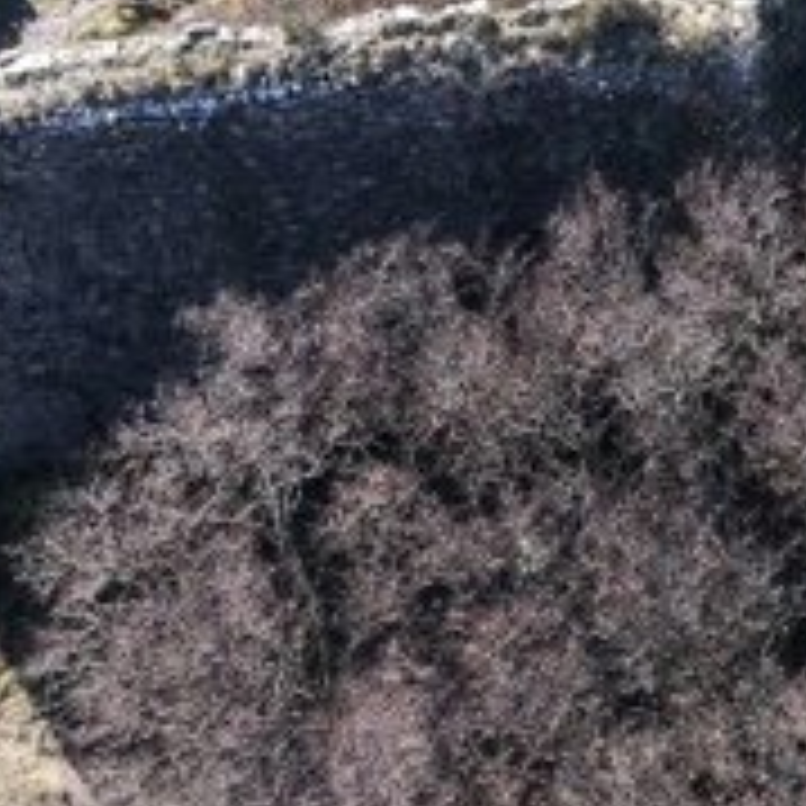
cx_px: 982
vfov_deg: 11.6
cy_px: -500
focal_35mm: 142
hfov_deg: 12.0
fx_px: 3741
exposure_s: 1/1250
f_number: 1.8
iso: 140
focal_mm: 8.67
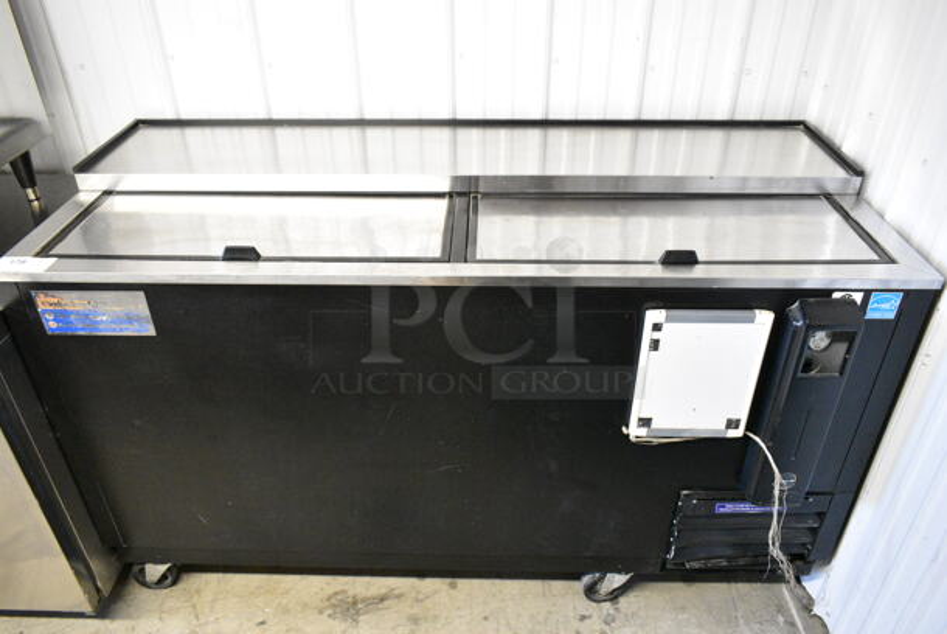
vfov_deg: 48.0
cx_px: 474
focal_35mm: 27
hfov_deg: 67.3
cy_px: 317
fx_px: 711
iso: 6400
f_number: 5
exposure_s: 1/160
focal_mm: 18
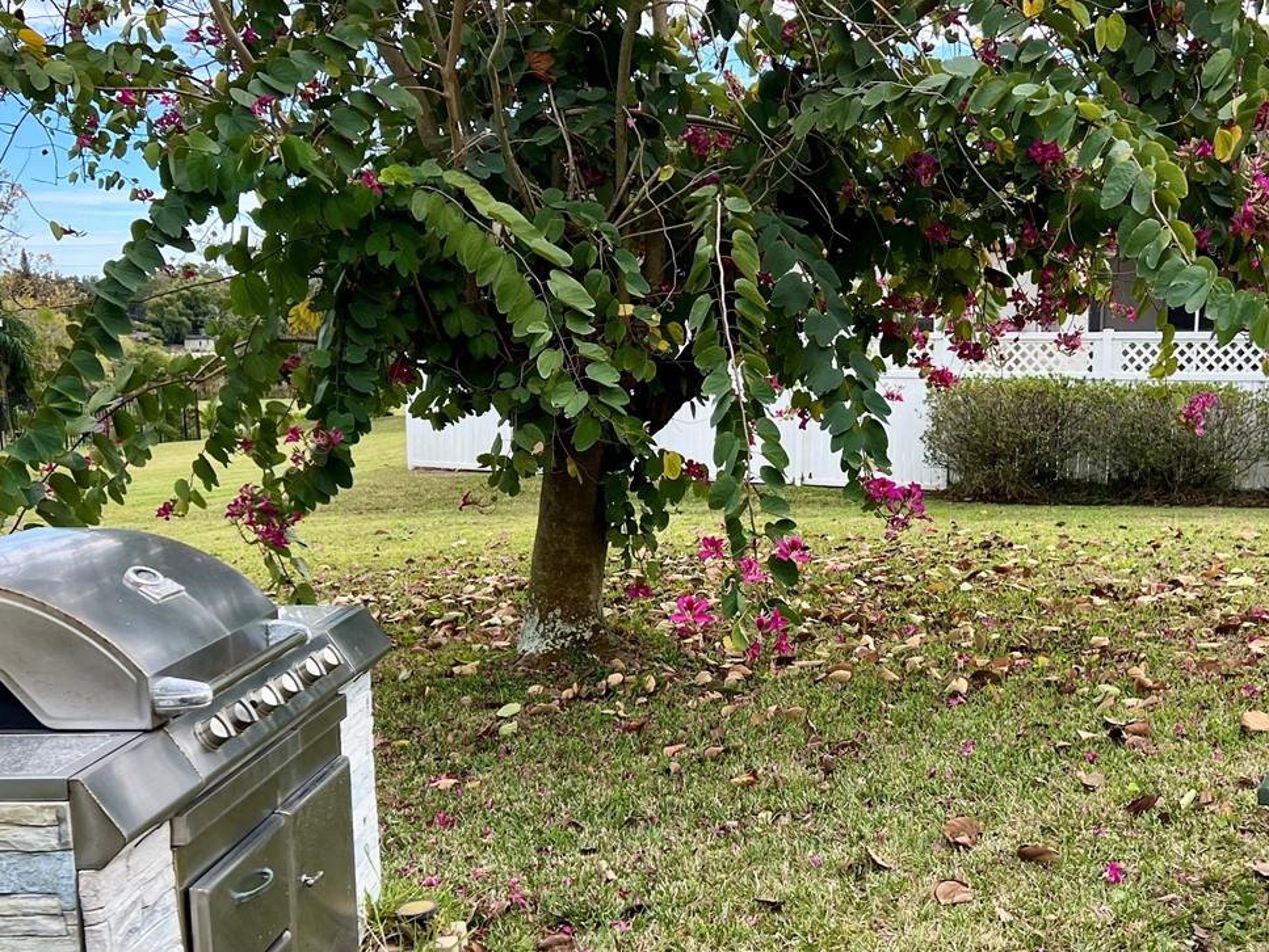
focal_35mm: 43
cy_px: 639
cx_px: 829
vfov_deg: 33.3
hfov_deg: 43.3
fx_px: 1577
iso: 50
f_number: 1.5
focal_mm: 5.7
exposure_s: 1/924
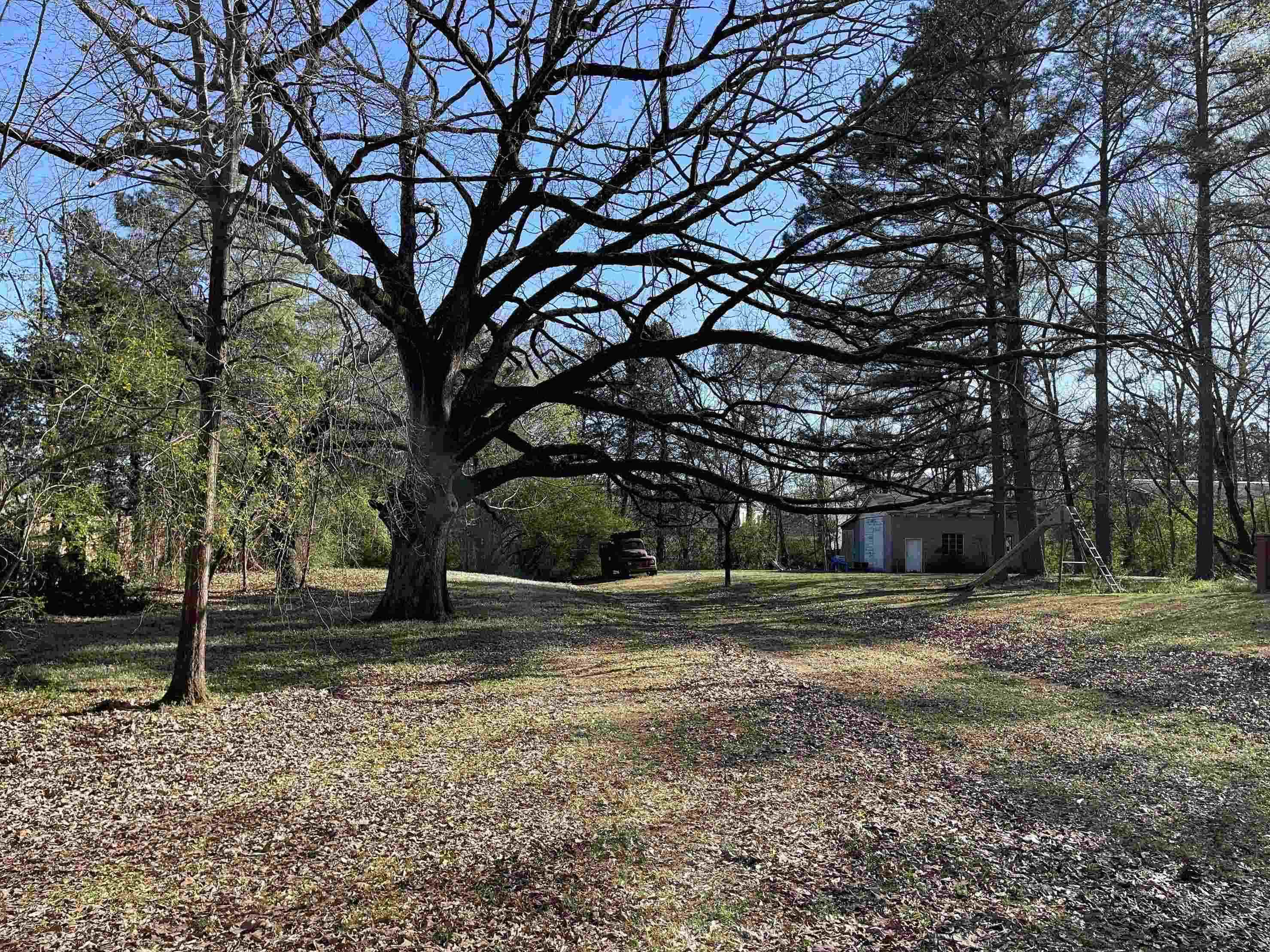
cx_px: 653
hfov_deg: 65.3
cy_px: 459
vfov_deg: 51.4
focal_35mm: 27
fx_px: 991
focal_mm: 4.2
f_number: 1.6
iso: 32
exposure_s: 1/1135
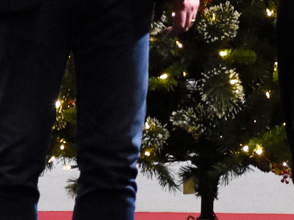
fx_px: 6812
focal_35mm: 802
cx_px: 364
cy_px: -59
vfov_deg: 1.9
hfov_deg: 2.5
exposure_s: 1/80
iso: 1600
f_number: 5
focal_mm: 90
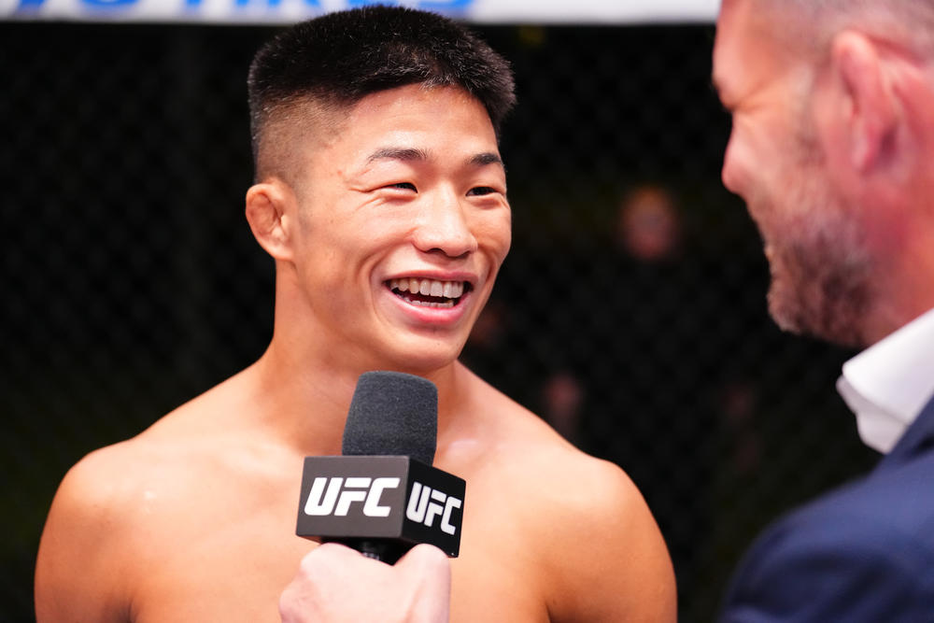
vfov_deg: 18.4
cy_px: 312
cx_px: 467
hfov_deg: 27.3
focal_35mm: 74
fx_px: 1920
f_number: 2.8
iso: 5000
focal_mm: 74
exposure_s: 1/1250
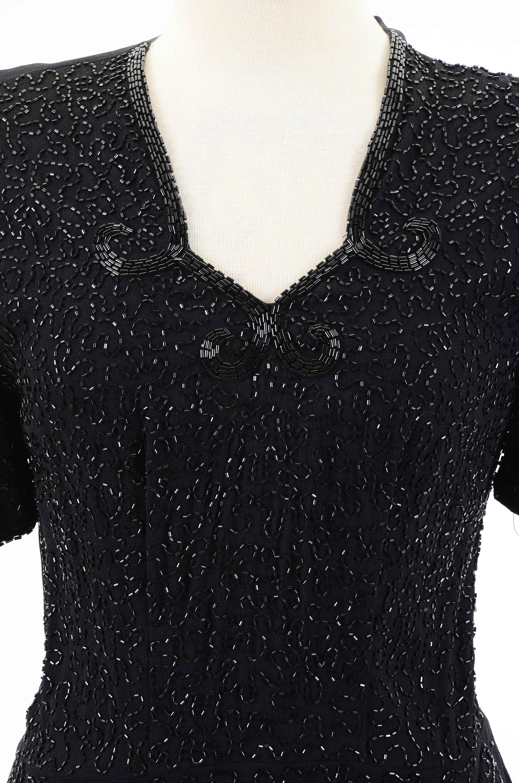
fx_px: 3421
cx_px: 260
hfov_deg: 8.7
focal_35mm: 158
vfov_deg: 13.1
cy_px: 392
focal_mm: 105
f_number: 10
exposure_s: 1/80
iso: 400
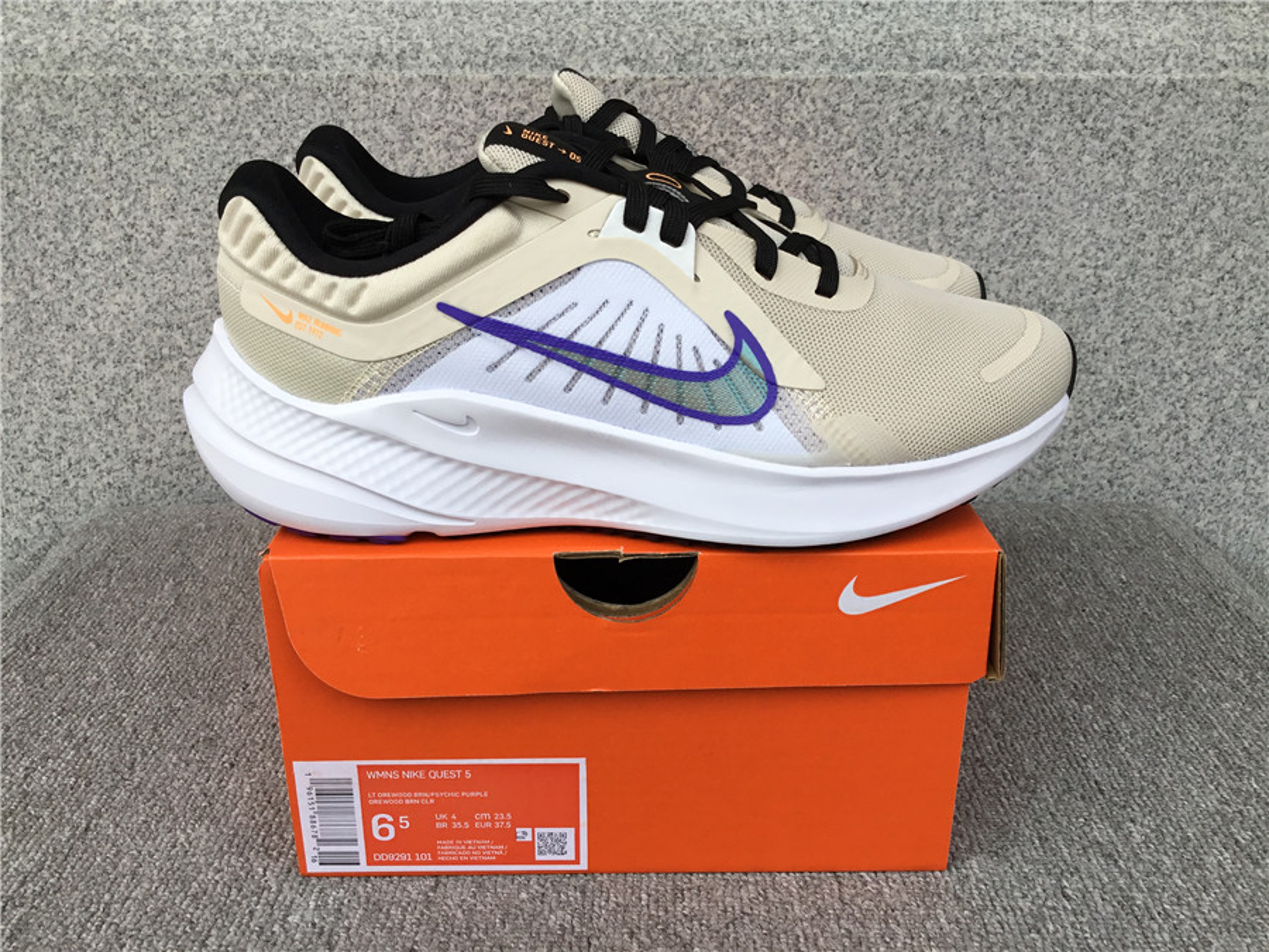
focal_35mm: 31
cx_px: 634
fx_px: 1136
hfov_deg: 58.4
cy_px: 476
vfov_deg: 45.4
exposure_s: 1/248
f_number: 2.4
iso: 25
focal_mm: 3.3
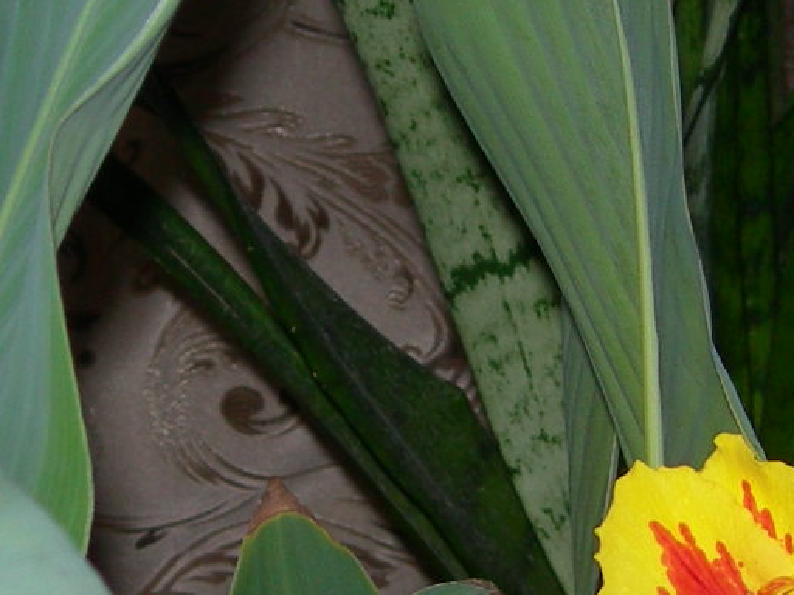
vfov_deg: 9.7
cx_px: 284
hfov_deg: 13.0
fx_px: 3486
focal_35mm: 152
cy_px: 463
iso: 50
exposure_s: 1/60.1
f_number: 2.8
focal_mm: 7.8
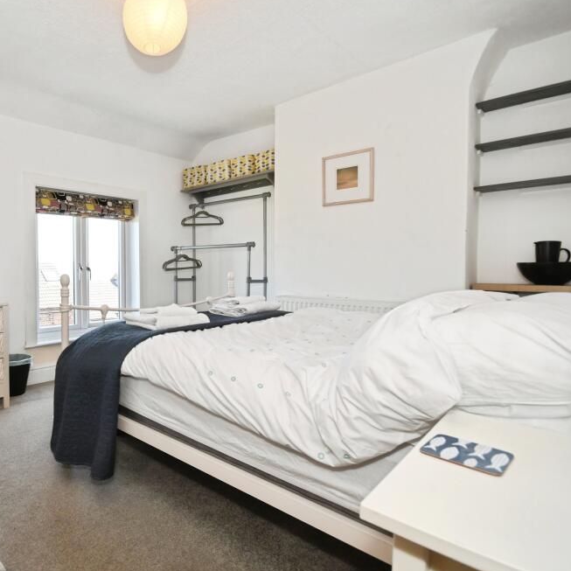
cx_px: 168
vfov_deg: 74.8
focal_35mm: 20
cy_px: 287
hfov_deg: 71.4
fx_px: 373
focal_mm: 10
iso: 400
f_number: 8
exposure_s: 1/60
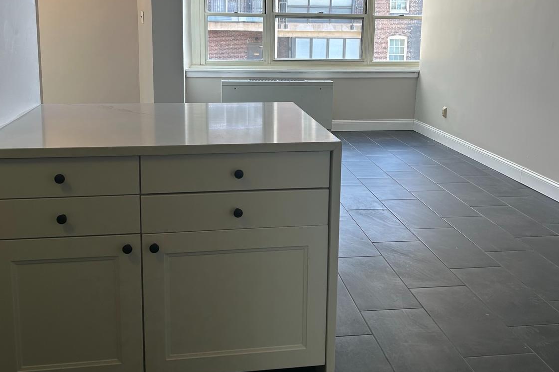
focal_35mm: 37
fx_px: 574
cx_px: 283
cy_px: 114
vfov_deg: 35.4
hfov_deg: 51.9
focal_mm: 5.7
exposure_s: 1/120
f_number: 1.5
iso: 50
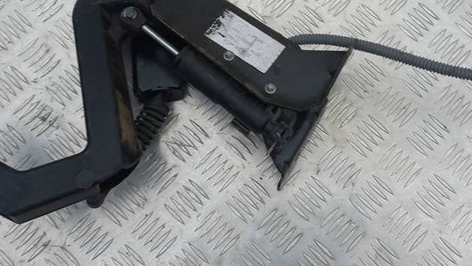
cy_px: 42
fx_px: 651
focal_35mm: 52
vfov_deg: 22.7
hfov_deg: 39.7
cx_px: 278
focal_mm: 4.6
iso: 32
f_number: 1.8
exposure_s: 1/50
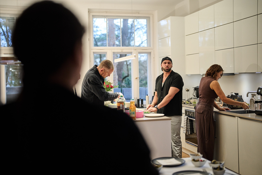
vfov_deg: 27.0
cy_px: 88
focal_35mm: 50
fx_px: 364
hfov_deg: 39.6
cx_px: 131
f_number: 1.6
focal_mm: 50
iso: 1600
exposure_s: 1/500
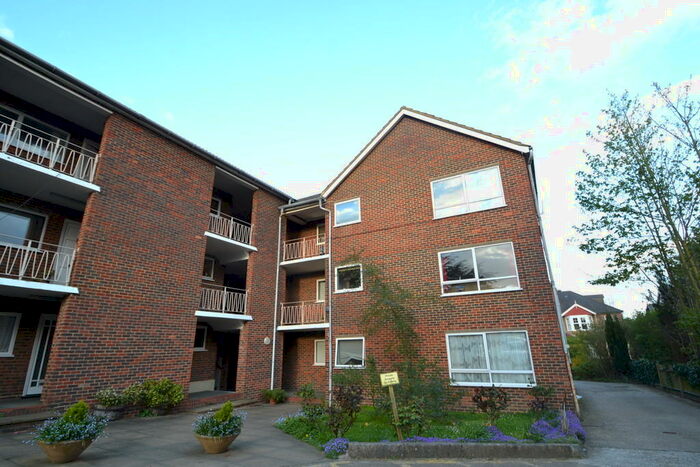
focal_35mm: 17
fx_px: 335
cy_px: 234
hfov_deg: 92.4
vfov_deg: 69.7
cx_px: 350
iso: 280
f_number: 5.6
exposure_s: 1/125
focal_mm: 11.5
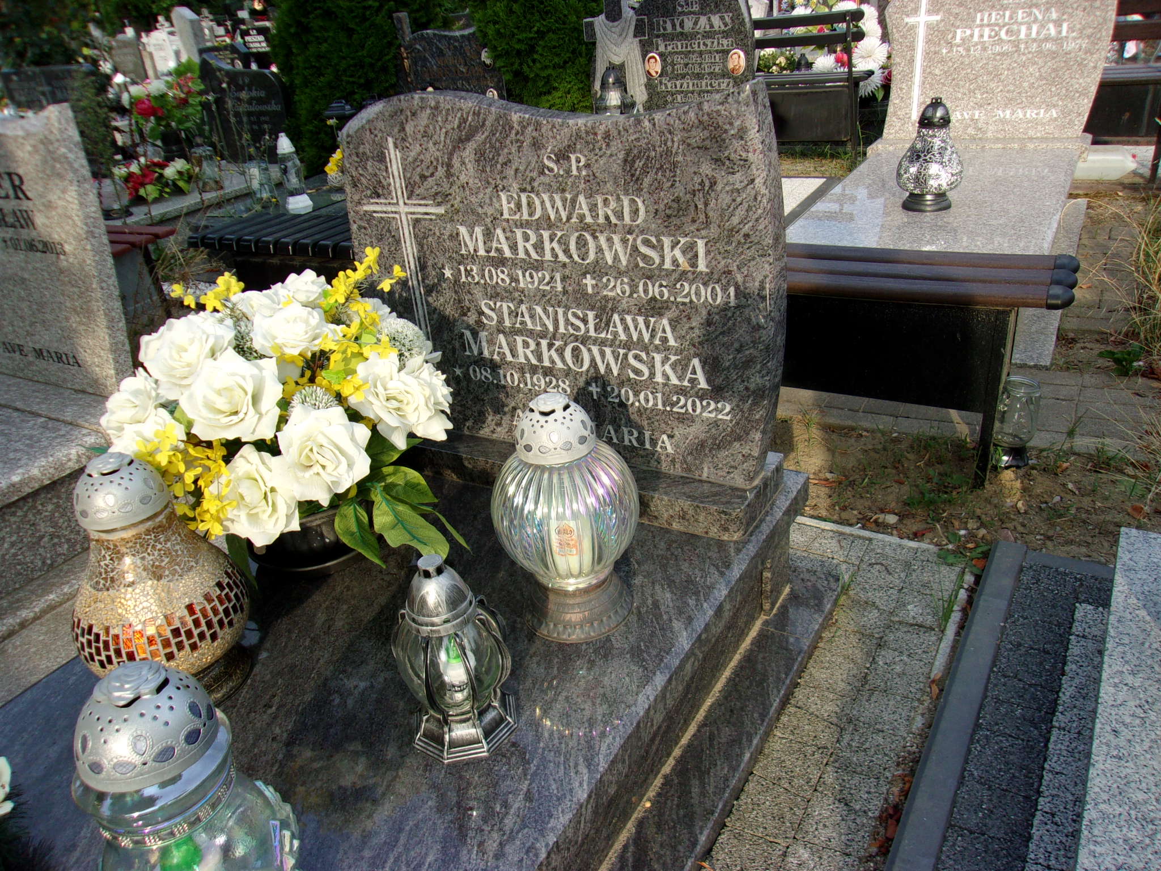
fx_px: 906
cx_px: 580
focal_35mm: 27
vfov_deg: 51.4
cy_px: 436
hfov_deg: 65.3
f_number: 3
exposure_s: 1/400
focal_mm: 4.9
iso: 80
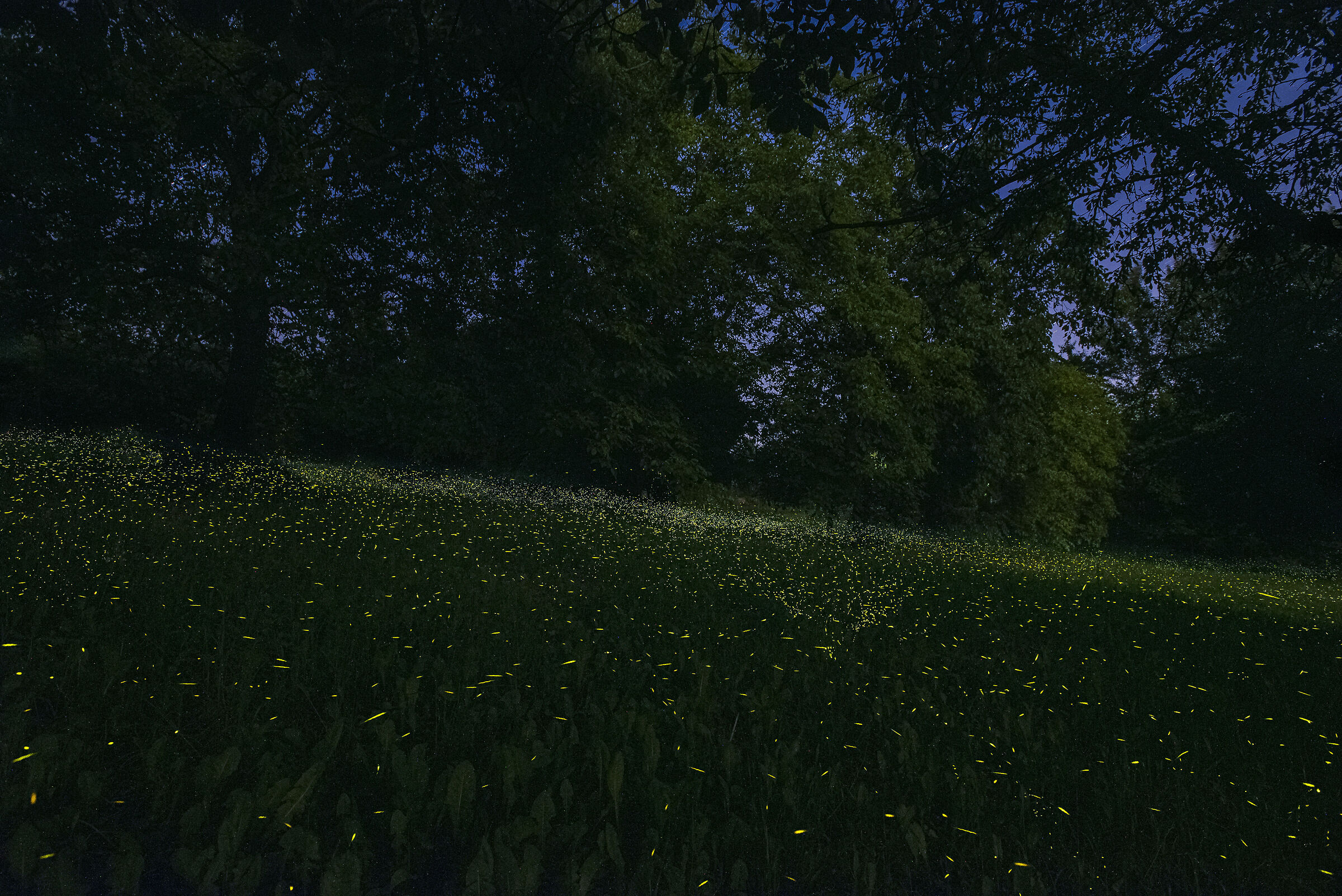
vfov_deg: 70.5
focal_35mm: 17
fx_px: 634
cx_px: 671
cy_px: 448
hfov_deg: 93.3
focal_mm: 17
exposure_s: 30
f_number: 7.1
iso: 3200
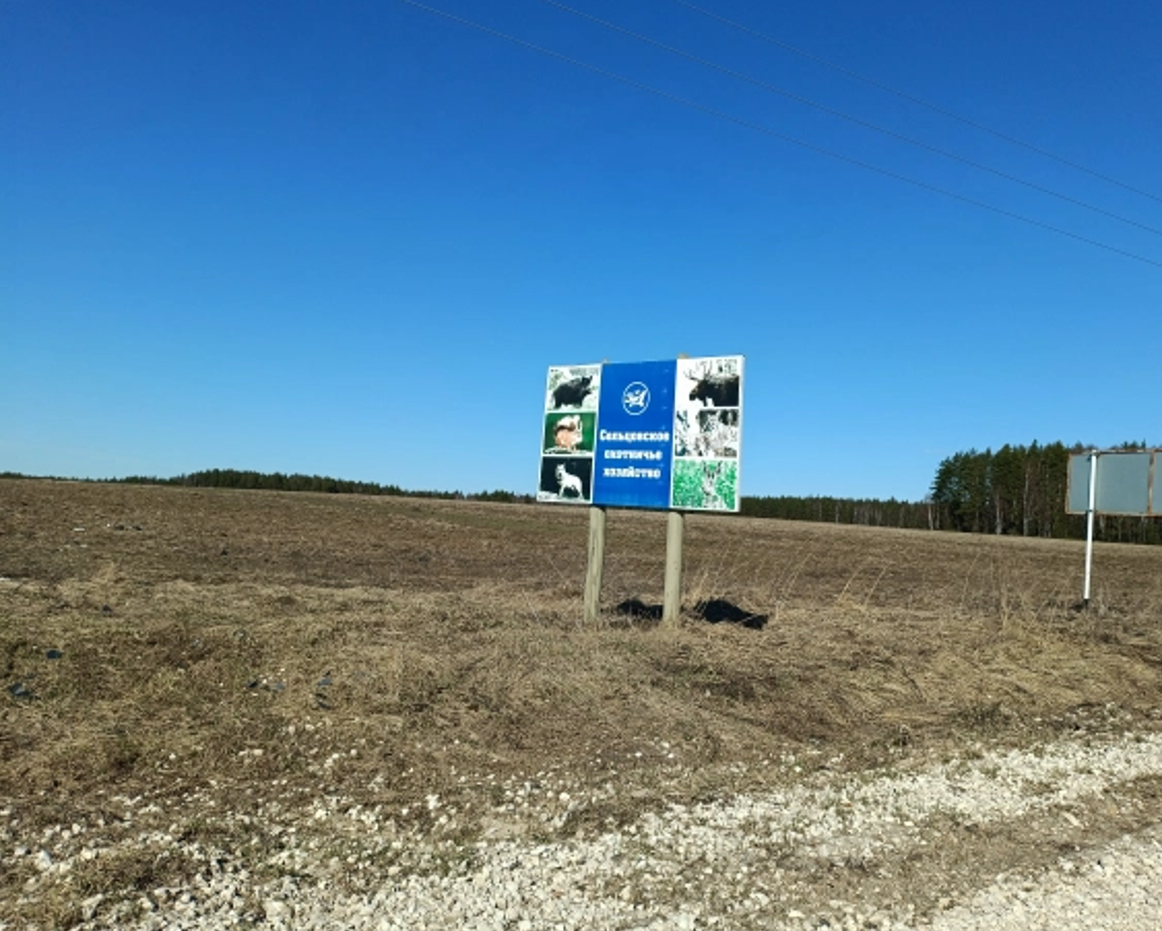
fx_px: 929
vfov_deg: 53.2
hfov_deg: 63.9
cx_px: 635
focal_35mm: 27
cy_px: 464
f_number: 1.7
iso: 50
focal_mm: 4.71
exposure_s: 1/977
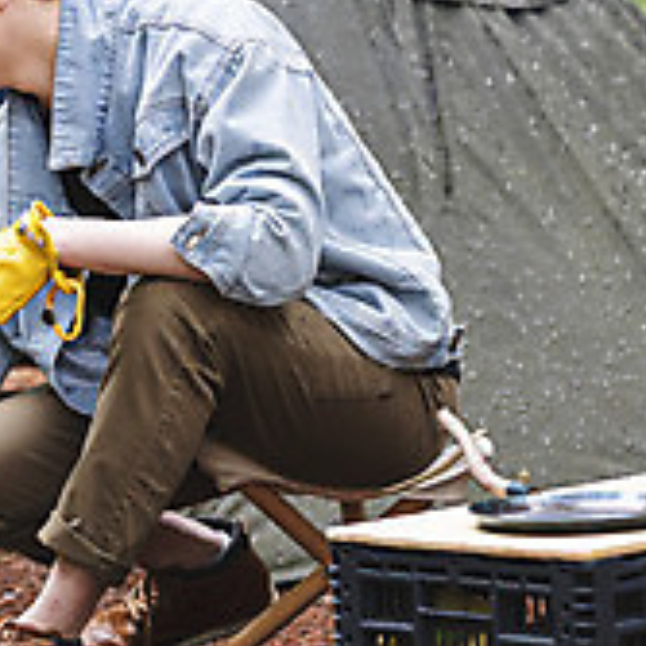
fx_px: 5468
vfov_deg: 6.8
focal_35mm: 259
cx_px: -43
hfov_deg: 6.7
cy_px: 139
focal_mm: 85
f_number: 2.5
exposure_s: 1/125
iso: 800
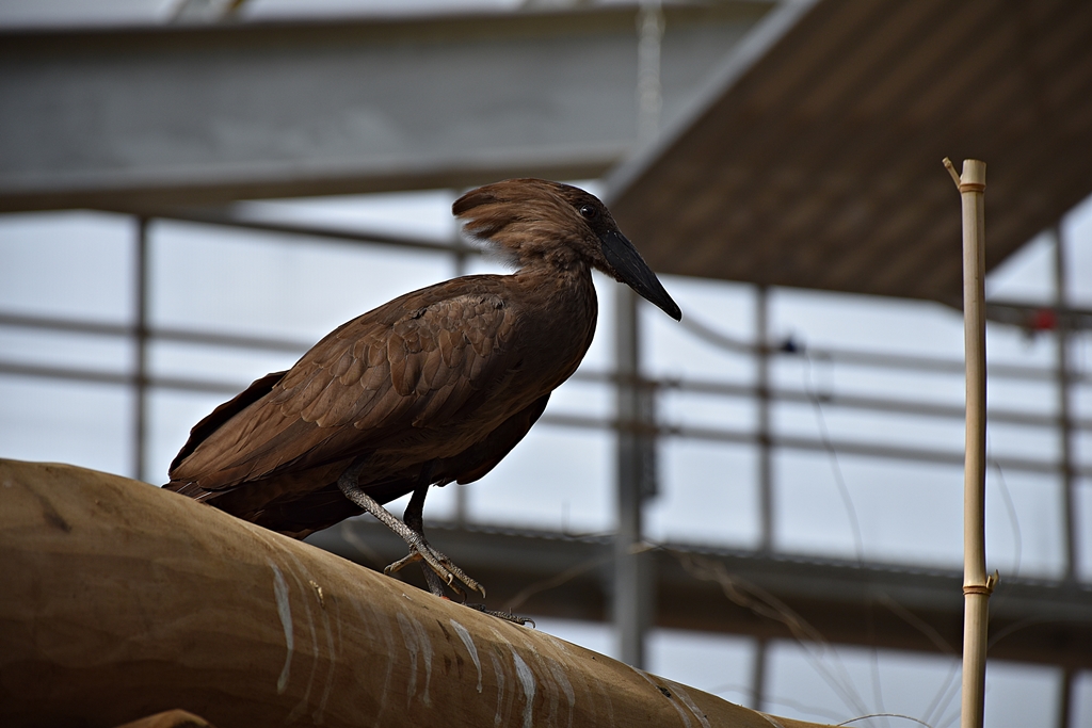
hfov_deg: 9.8
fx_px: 6370
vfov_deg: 6.5
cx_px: 546
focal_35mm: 210
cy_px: 364
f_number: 6.3
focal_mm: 140
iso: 200
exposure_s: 1/640
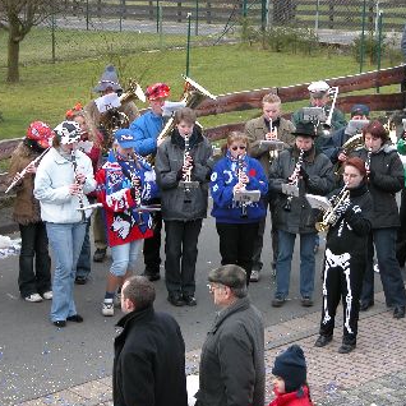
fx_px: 1818
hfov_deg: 12.7
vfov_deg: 12.7
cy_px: 192
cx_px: 237
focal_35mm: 137
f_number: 3.5
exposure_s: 1/165
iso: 100
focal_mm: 22.3
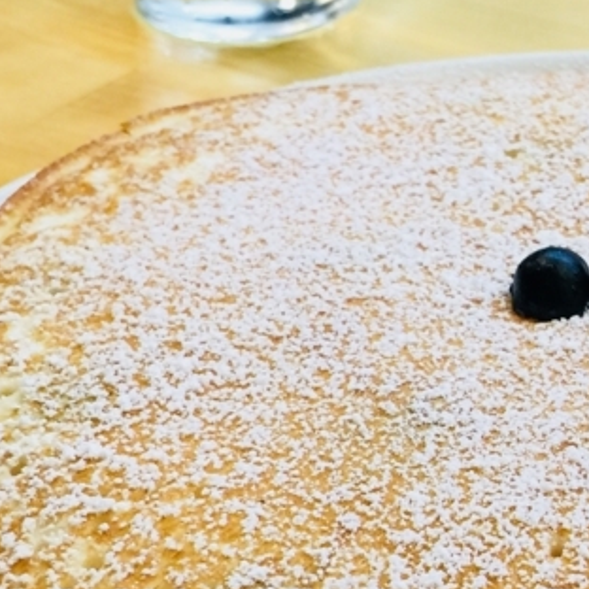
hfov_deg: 20.1
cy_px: 449
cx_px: 563
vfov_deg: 20.5
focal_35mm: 84
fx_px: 1617
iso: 32
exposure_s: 1/30
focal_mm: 4.15
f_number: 2.2
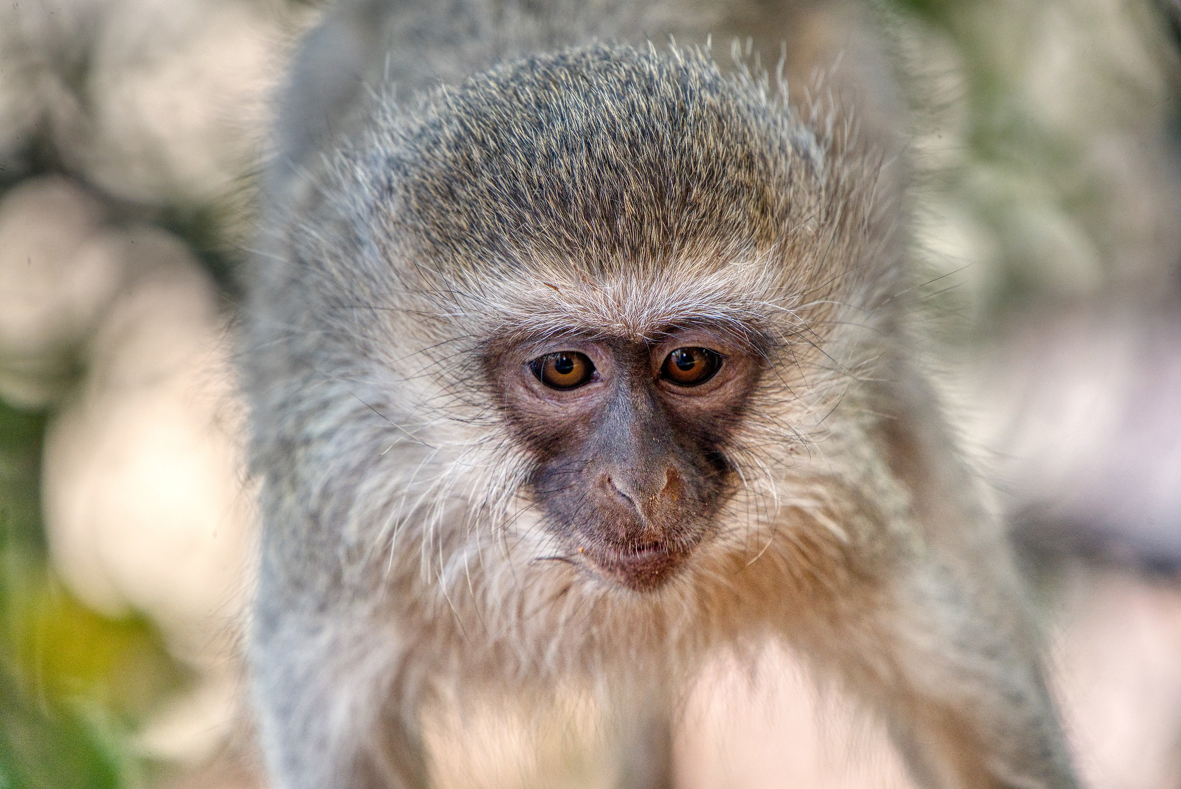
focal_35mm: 560
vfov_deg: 2.5
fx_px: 18380
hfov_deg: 3.7
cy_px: 394
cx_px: 590
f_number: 8
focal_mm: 560
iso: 3200
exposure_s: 1/500
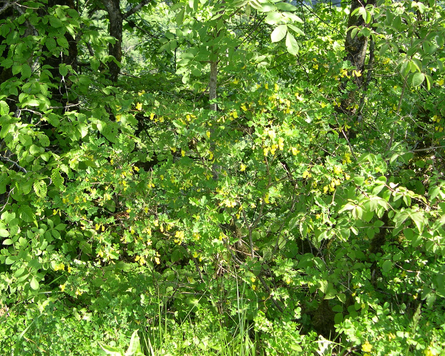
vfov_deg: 37.3
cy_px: 176
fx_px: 527
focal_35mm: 40
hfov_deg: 45.8
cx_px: 215
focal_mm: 8
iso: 100
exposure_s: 1/184
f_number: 2.8
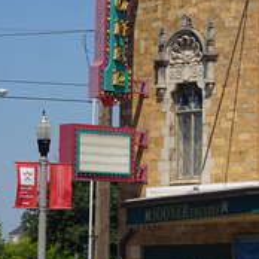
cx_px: 479
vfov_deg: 9.3
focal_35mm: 187
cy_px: 57
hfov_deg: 8.9
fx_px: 1583
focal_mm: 32
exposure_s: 1/200
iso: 100
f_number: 11
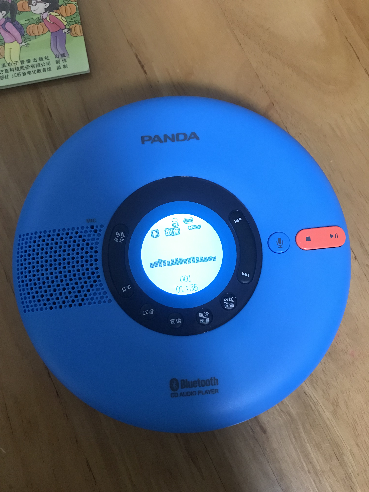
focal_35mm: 28
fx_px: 398
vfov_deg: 63.4
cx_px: 184
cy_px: 246
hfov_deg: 49.7
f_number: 1.8
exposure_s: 1/14
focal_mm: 3.99
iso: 100
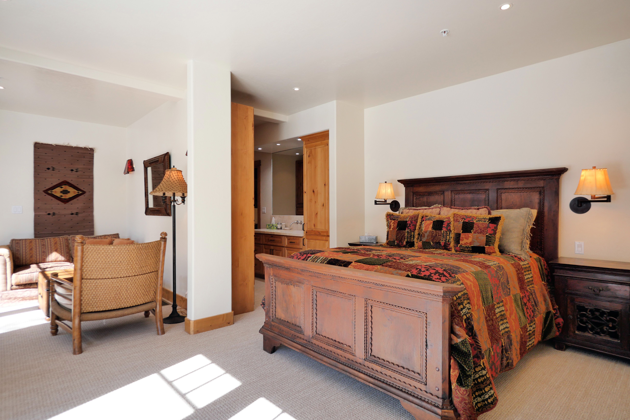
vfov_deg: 67.4
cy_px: 210
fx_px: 315
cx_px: 315
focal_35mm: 18
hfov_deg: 90.0
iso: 800
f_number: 2.5
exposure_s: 1/200
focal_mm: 9
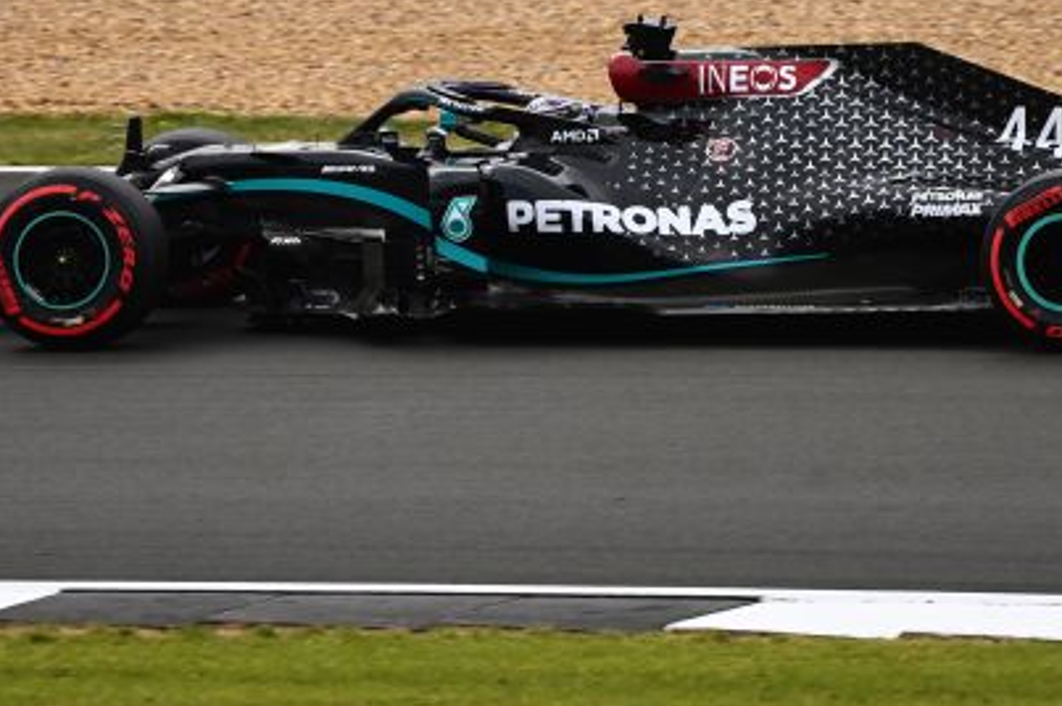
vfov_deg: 2.0
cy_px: 204
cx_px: 553
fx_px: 19984
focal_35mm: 678
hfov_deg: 3.0
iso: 640
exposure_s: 1/1600
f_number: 6.3
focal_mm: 420
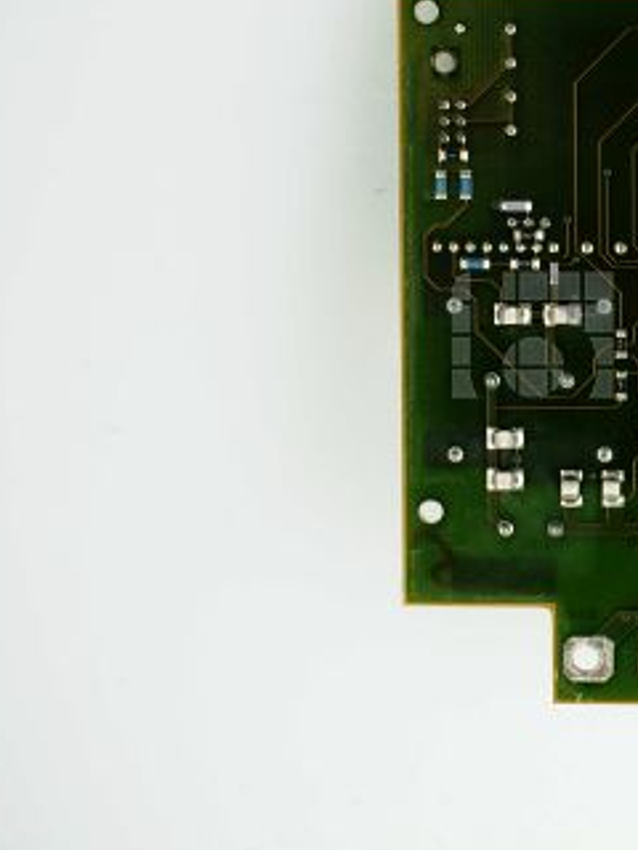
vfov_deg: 14.6
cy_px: 336
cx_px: 718
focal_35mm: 135
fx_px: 3318
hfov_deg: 10.8
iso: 800
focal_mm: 75
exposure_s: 1/100
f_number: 8
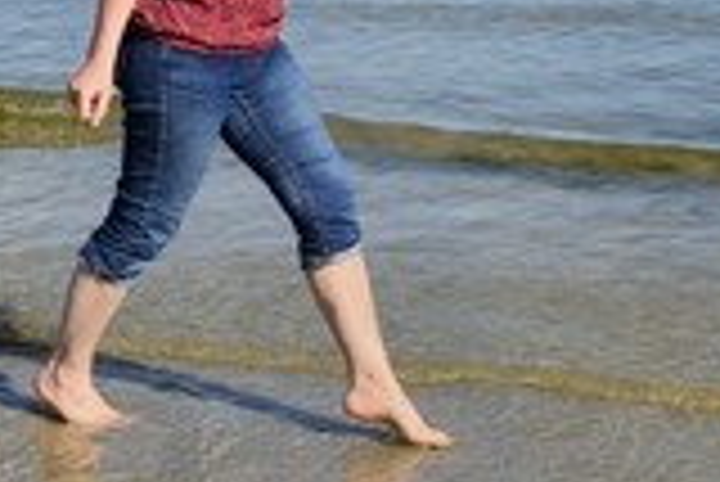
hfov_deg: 16.1
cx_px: 140
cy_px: -5
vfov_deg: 10.8
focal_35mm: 126
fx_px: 2522
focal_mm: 48
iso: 200
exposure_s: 1/400
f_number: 10
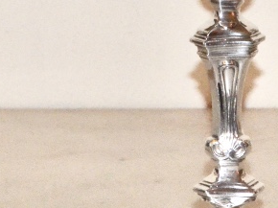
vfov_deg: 4.8
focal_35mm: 310
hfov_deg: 6.4
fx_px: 2488
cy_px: 136
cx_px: 110
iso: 3200
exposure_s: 1/60
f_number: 5.6
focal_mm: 52
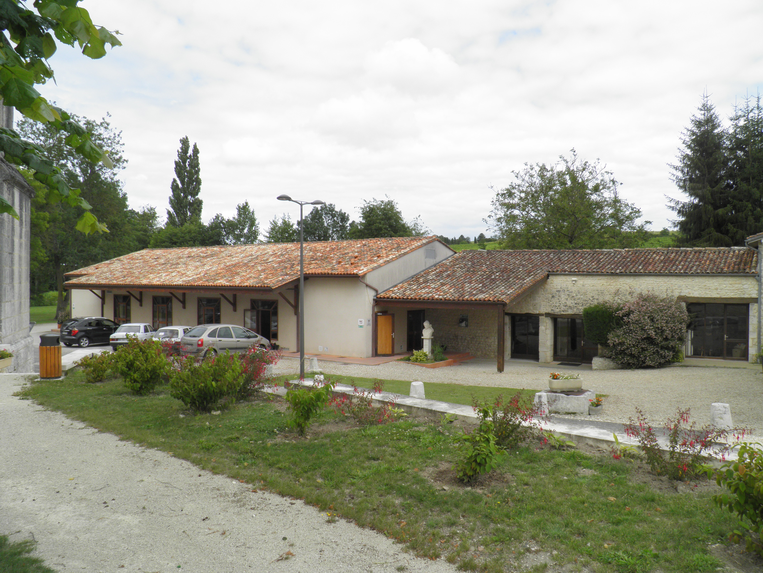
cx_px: 382
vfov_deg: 49.7
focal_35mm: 28
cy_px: 286
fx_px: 617
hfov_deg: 63.4
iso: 50
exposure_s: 1/200
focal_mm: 4.9
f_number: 5.7
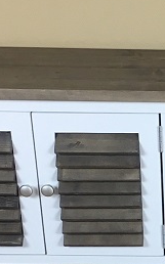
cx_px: 247
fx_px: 857
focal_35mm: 119
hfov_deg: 10.6
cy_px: 270
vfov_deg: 17.1
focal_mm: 4.15
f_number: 2.2
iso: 32
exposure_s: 1/33
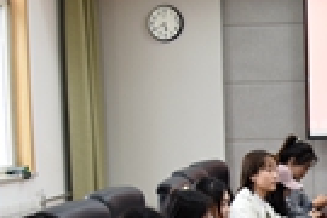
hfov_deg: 17.8
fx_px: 972
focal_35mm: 107
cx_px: 429
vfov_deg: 12.7
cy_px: 196
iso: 640
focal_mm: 24
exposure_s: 1/40
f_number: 4.5
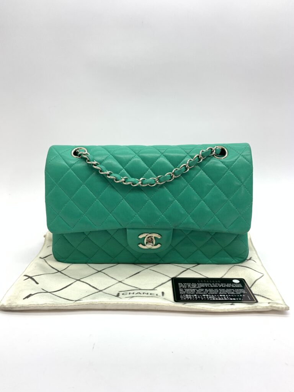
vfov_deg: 67.3
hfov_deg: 53.1
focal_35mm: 26
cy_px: 196
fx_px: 294
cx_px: 147
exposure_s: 1/98
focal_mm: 4.25
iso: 50
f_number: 1.8
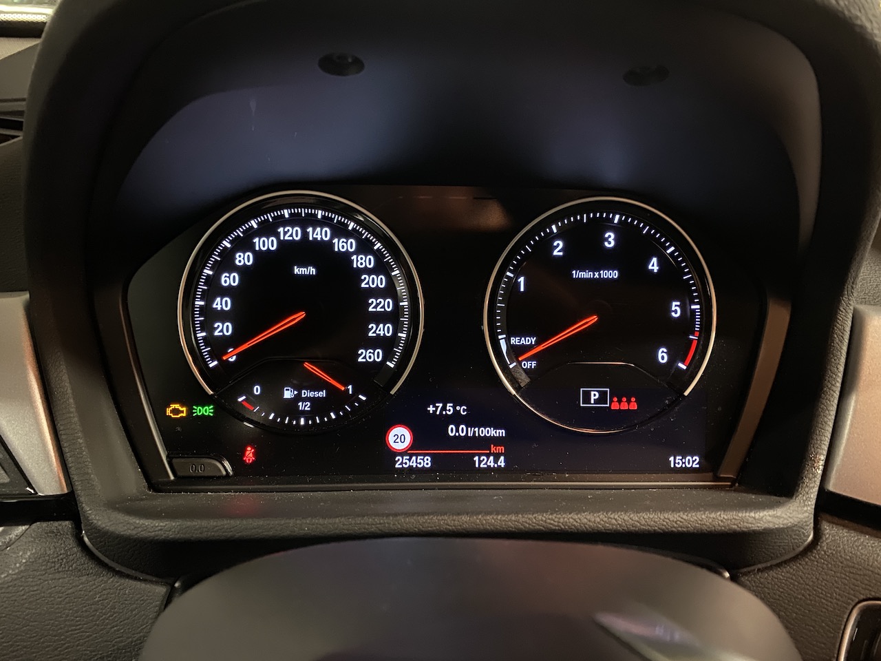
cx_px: 440
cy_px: 330
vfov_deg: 53.1
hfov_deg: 67.3
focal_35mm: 26
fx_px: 662
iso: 1600
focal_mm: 4.25
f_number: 1.8
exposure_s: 1/20
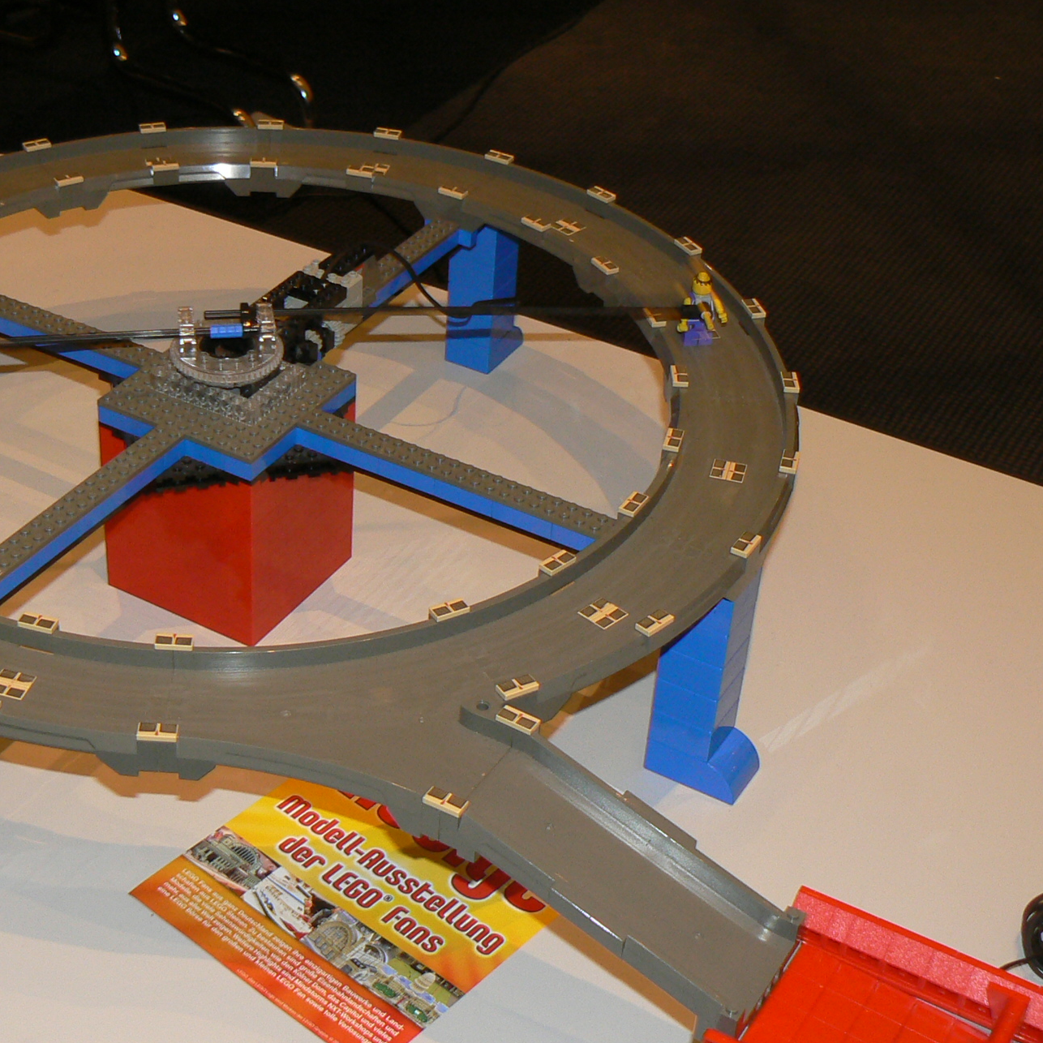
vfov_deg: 30.0
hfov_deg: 29.4
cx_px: 207
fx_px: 1943
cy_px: 503
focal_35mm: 57
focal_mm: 6
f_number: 2.8
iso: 100
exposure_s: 1/25
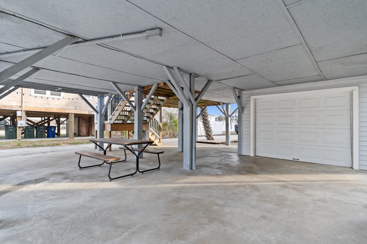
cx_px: 184
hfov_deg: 90.0
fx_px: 183
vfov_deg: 67.4
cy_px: 122
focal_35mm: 18
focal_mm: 12
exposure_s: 1/15
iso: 100
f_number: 4.8
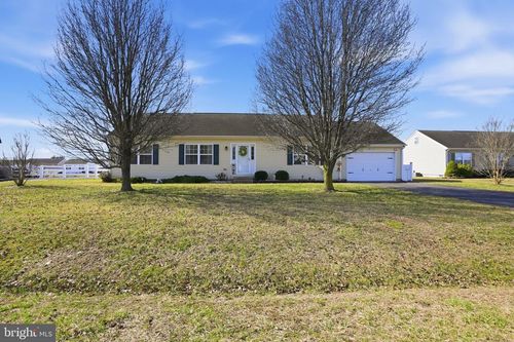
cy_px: 171
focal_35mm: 16
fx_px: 228
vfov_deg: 73.7
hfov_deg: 96.8
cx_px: 257
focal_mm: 16
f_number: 8
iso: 100
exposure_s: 1/160
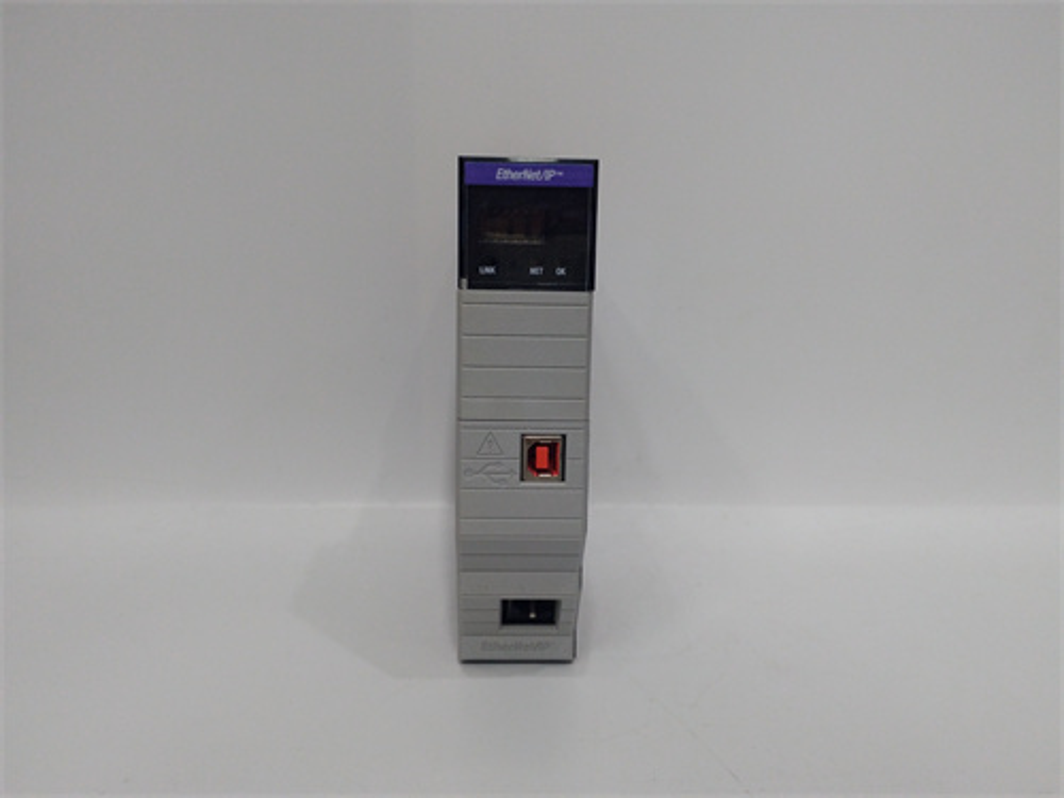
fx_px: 830
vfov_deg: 51.4
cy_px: 399
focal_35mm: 27
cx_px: 532
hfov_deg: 65.3
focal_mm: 3.79
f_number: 2
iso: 188
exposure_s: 1/33
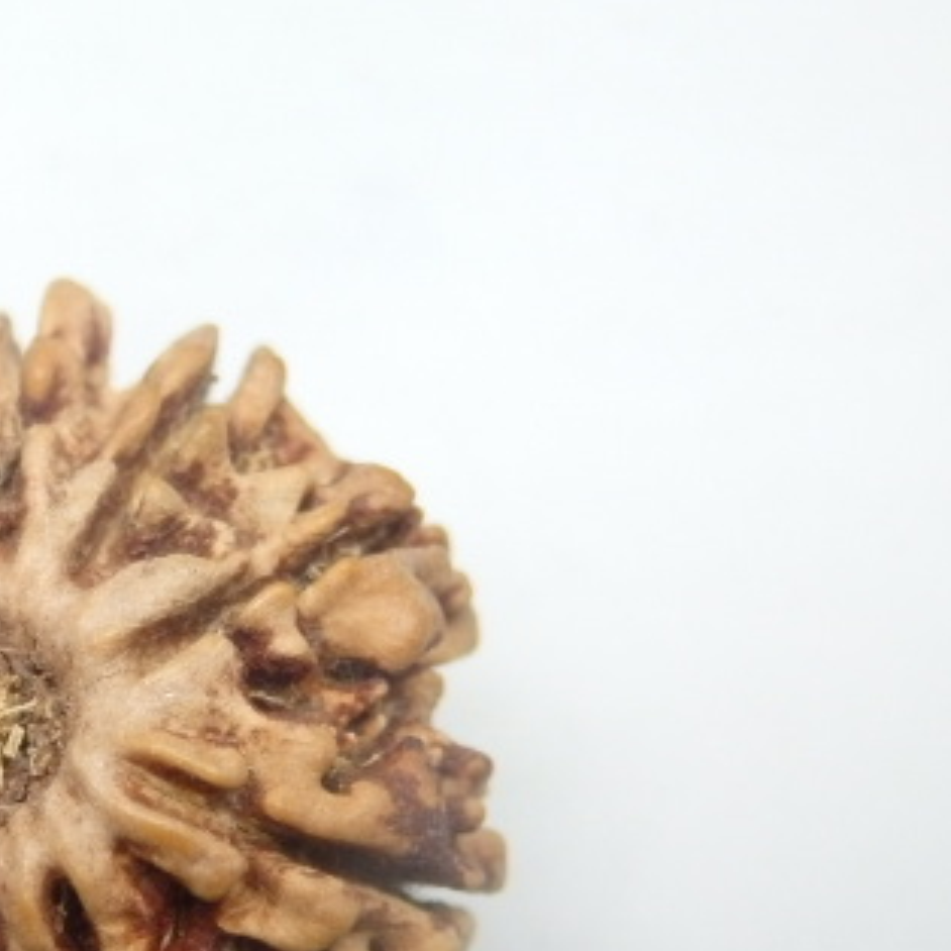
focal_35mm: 119
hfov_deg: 14.4
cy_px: 718
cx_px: -3
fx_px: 3699
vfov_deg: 14.6
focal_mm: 11.9
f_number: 4.4
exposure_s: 1/100
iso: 640
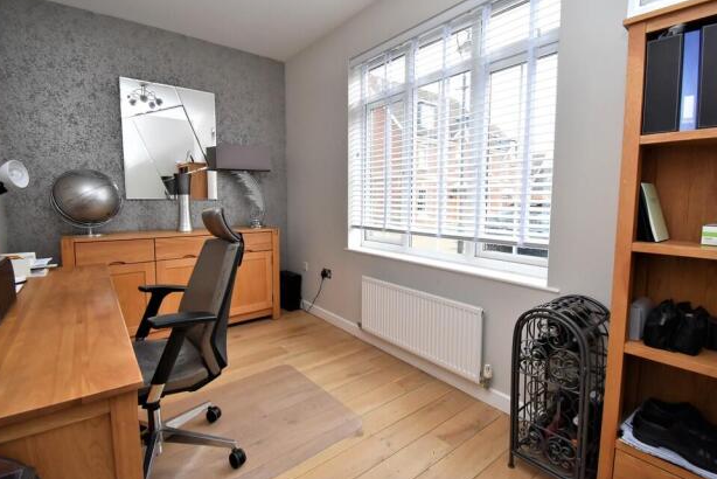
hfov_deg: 96.7
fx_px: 319
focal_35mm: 16
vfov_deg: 73.8
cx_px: 371
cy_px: 227
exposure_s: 1/125
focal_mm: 10
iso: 800
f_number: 5.6
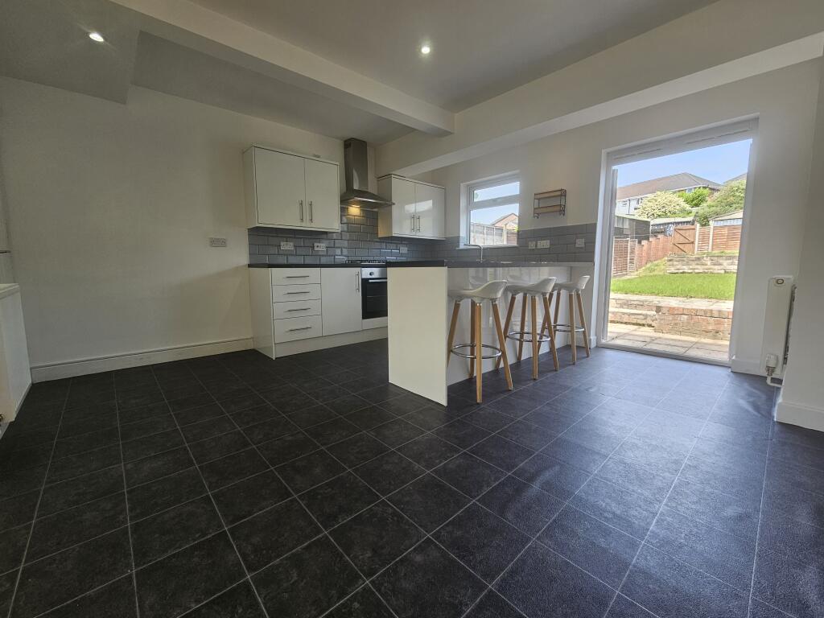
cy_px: 309
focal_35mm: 13
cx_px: 412
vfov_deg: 89.9
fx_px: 309
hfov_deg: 106.2
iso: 50
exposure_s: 1/131
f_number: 2.2
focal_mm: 2.2
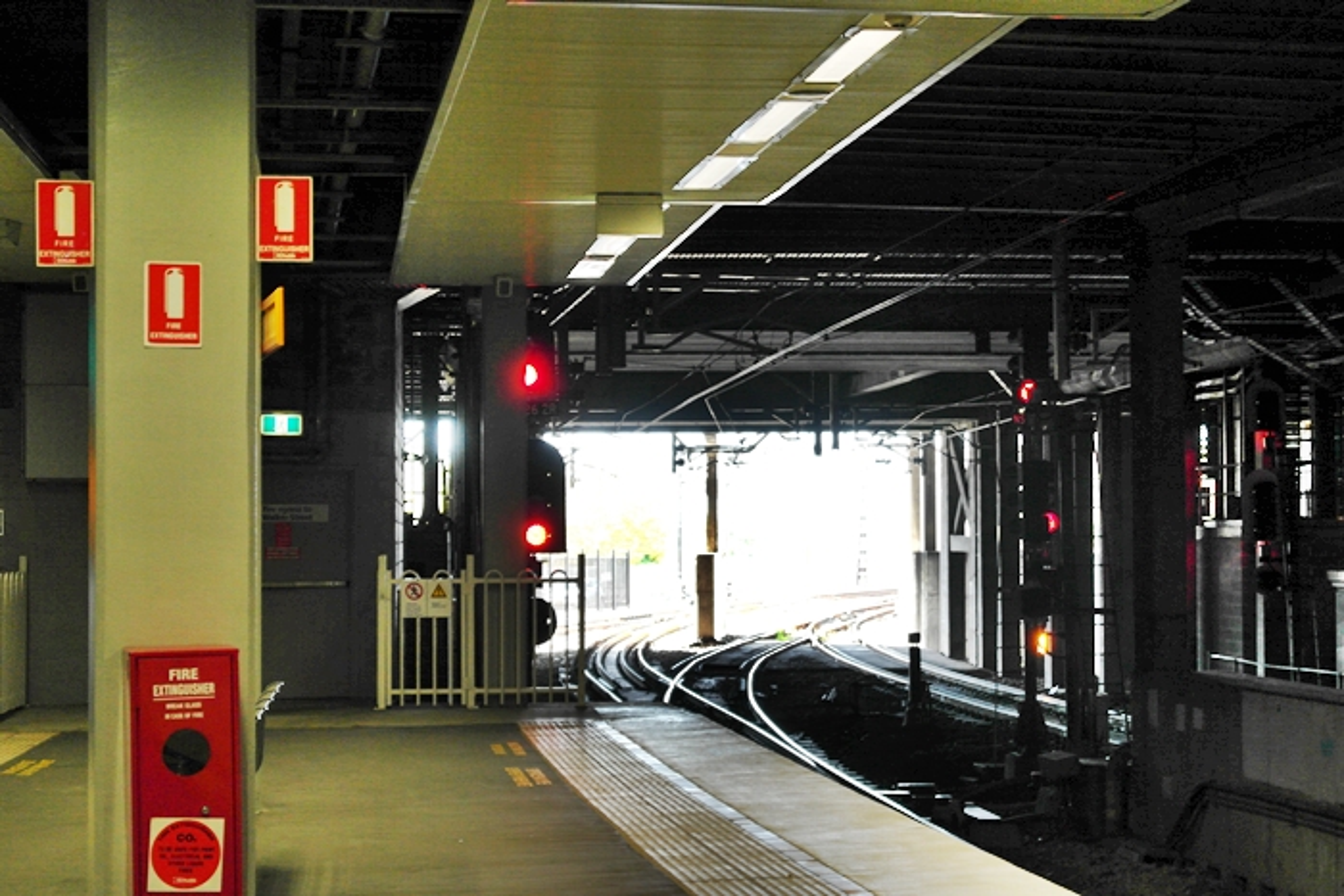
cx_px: 672
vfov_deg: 19.7
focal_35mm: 69
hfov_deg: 29.2
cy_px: 448
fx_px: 2576
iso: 400
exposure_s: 1/50
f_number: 5
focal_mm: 45
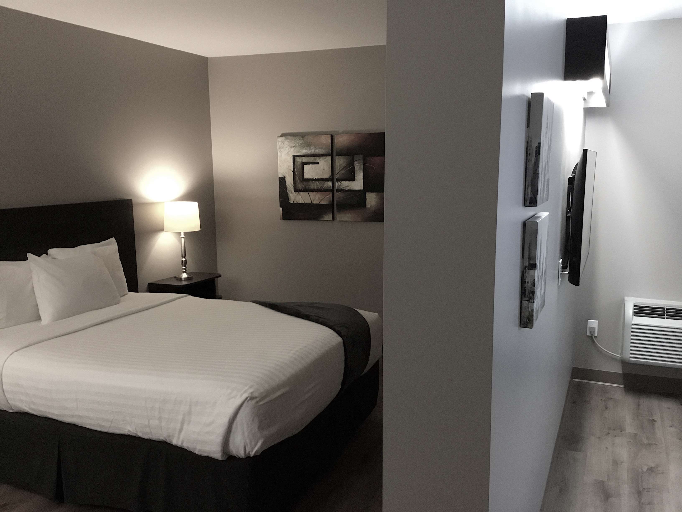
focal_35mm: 31
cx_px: 341
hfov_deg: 58.4
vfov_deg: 45.4
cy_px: 256
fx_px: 611
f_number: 2.4
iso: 200
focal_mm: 3.3
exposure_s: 1/30
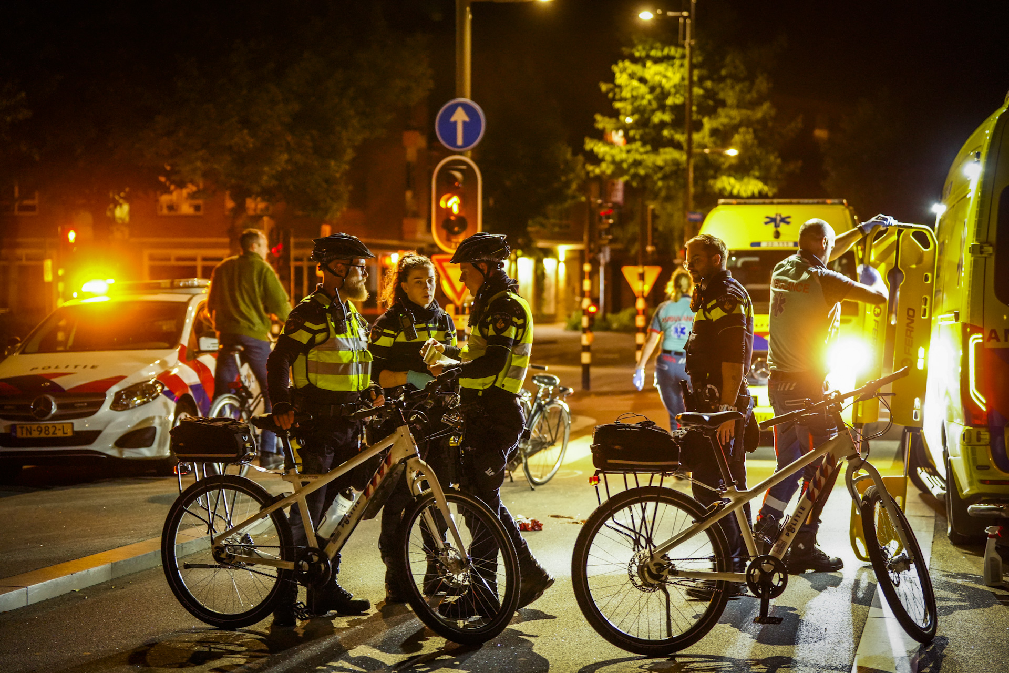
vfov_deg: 19.5
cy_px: 336
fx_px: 1962
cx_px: 504
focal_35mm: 70
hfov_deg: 28.8
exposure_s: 1/50
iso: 6400
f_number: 2.8
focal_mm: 70
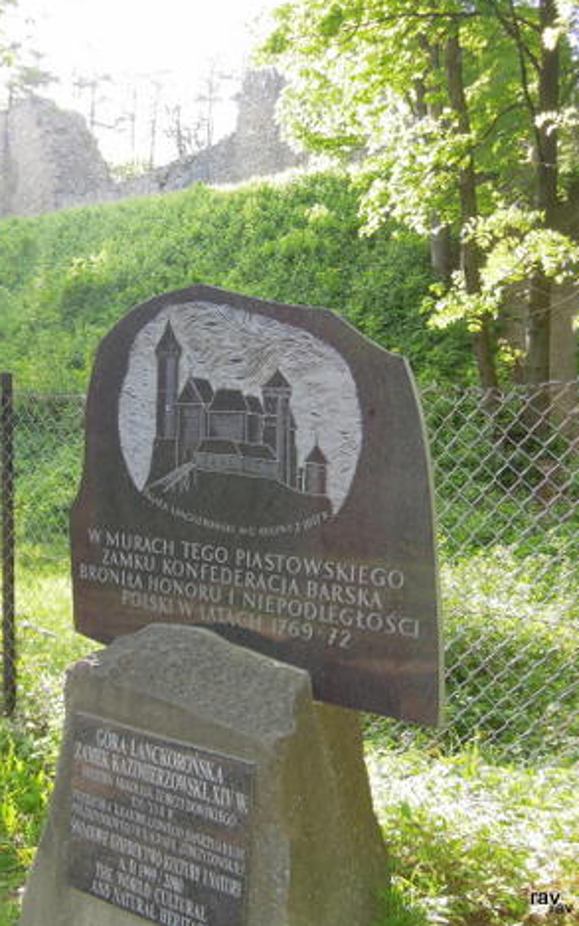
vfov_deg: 51.5
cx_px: 237
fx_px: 960
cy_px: 462
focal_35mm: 38
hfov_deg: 33.5
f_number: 3.2
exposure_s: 1/80
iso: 160
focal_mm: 6.3
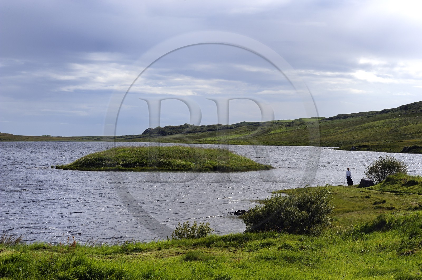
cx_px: 211
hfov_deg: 26.0
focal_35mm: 78
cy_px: 140
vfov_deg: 17.5
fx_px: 914
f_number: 14
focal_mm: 78
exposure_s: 1/320
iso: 200
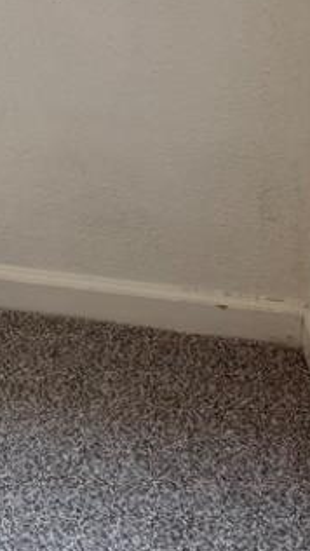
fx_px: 1810
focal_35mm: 124
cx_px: -792
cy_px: -355
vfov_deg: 15.5
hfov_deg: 7.7
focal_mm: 6.76
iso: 100
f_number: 1.78
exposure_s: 1/120
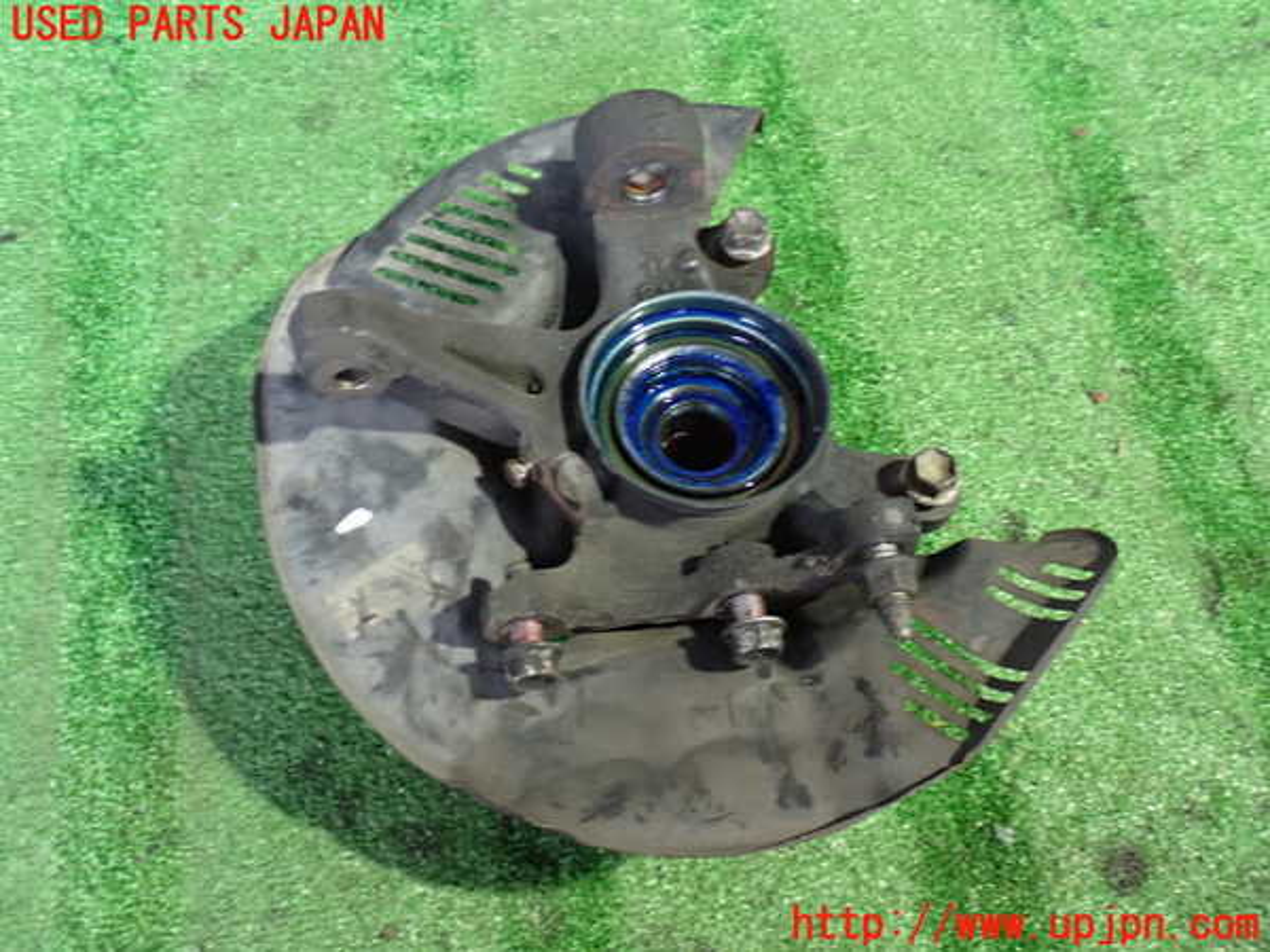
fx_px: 1504
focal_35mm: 41
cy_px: 476
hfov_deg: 45.8
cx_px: 635
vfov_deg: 35.1
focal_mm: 7.31
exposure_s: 1/20
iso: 800
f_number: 2.8
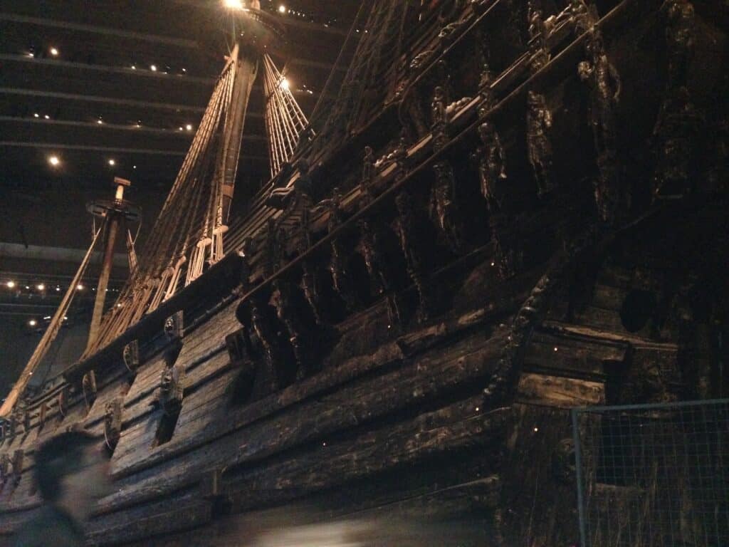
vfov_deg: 42.9
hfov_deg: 55.4
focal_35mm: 33
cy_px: 274
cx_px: 364
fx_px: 695
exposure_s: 1/16
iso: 800
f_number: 2.4
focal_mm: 4.12
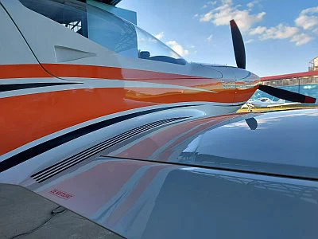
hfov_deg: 71.6
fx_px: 220
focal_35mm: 24
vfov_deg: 56.8
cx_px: 159
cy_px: 120
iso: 32
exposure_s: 1/110
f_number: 1.8
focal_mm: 5.23
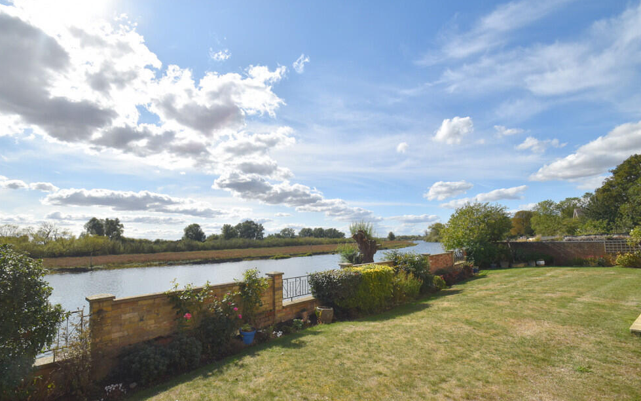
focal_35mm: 16
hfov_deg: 97.8
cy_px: 205
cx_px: 311
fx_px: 280
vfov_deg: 71.3
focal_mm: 10
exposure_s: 1/320
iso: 100
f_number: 9
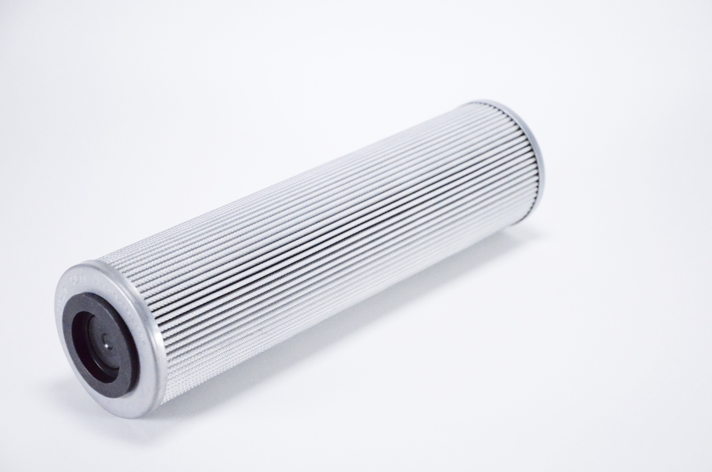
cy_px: 236
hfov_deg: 26.0
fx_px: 1539
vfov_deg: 17.4
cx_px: 356
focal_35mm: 78
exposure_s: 1/8000
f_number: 5
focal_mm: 52
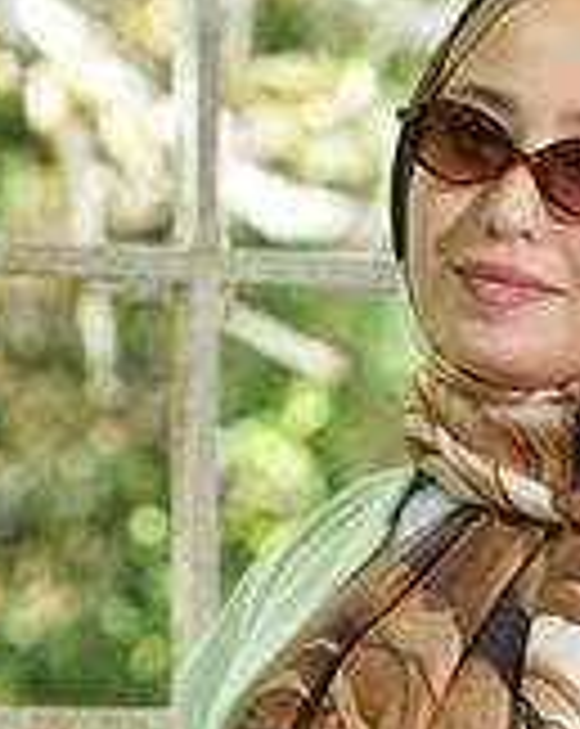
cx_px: 562
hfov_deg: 4.6
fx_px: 7252
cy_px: 747
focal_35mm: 337
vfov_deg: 5.7
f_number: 6.3
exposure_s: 1/100
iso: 640
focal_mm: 125
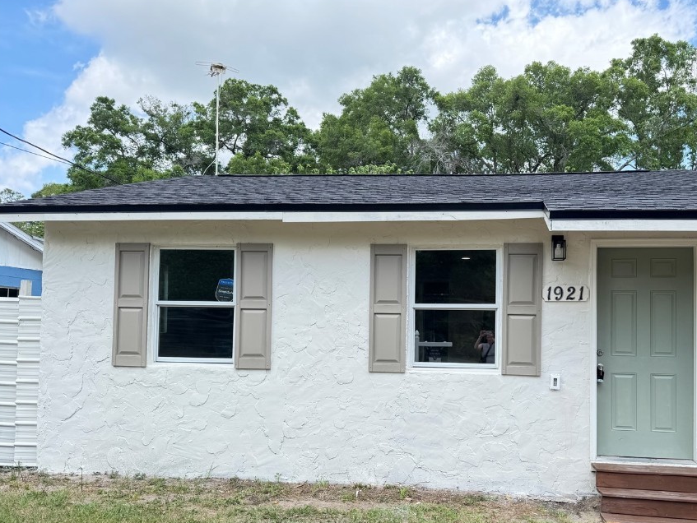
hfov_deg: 61.2
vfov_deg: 48.0
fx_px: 584
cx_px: 411
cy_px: 308
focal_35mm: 29
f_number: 1.78
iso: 80
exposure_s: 1/912
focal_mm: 6.76
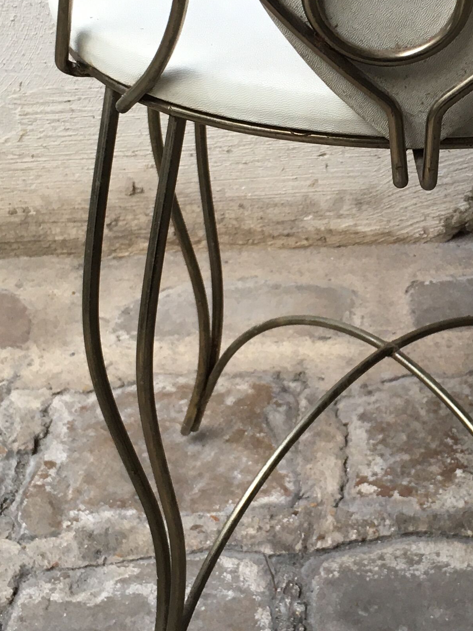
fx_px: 1330
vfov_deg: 26.5
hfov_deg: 19.8
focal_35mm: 73
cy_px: 202
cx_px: 430
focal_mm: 4.15
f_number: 2.2
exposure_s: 1/33
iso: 25
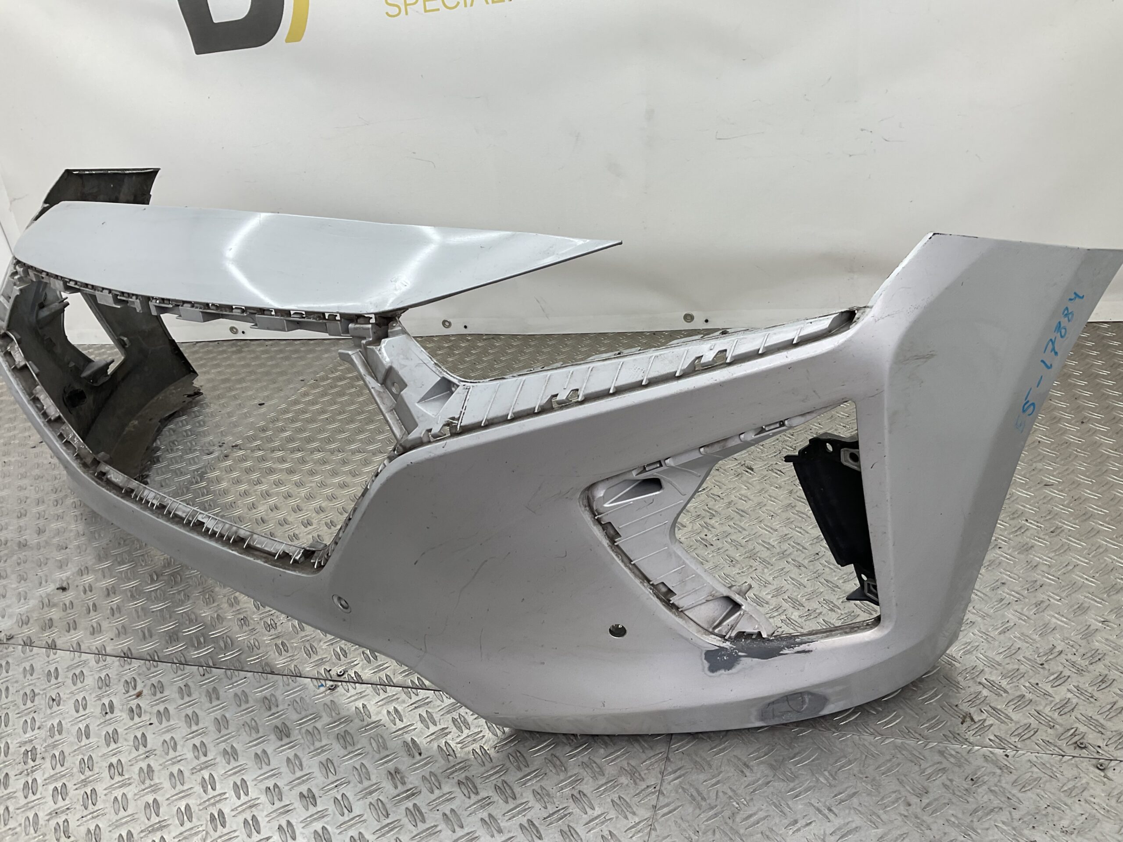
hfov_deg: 61.7
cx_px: 562
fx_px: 941
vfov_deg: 48.2
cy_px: 421
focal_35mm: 29
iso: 20
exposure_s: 1/120
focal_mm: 3
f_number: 1.8
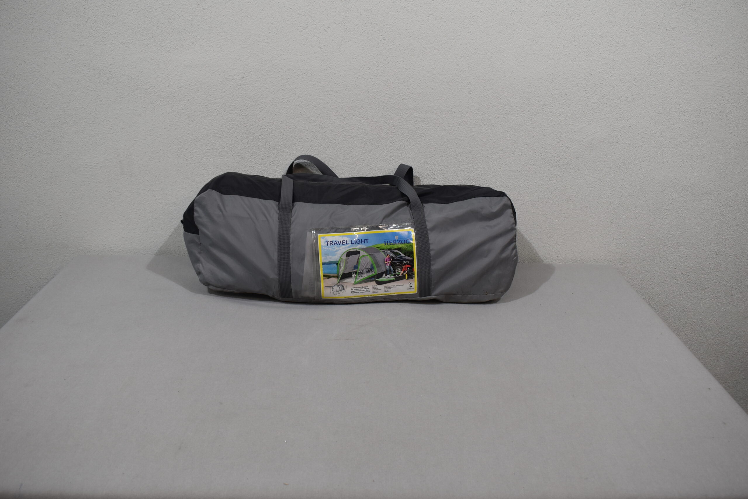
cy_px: 250
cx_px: 374
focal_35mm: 33
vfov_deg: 40.0
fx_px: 686
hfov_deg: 57.2
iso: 360
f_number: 5.6
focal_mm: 22
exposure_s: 1/125
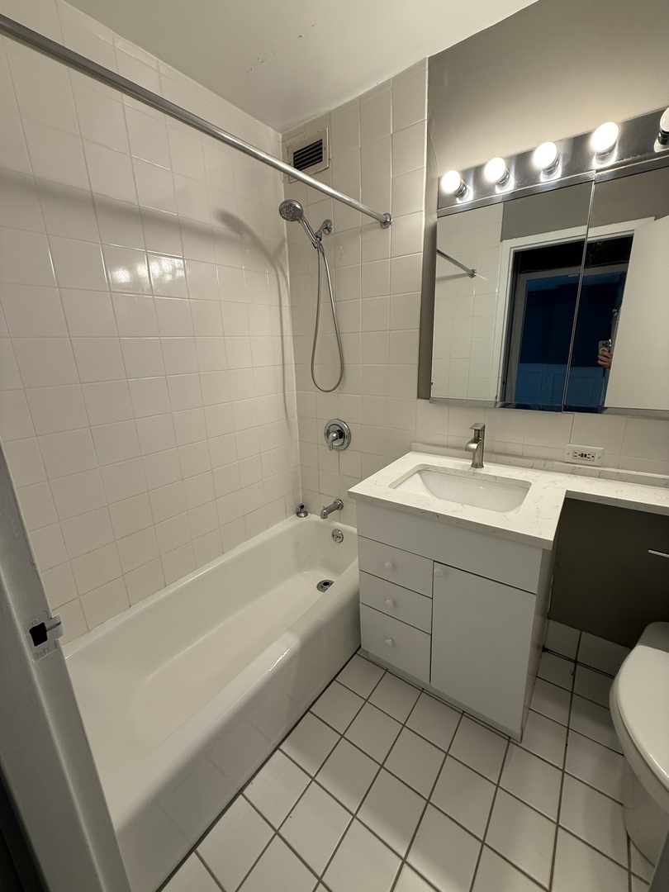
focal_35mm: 14
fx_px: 361
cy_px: 446
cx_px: 334
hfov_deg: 85.7
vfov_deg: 102.1
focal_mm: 2.22
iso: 100
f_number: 2.2
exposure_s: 1/120
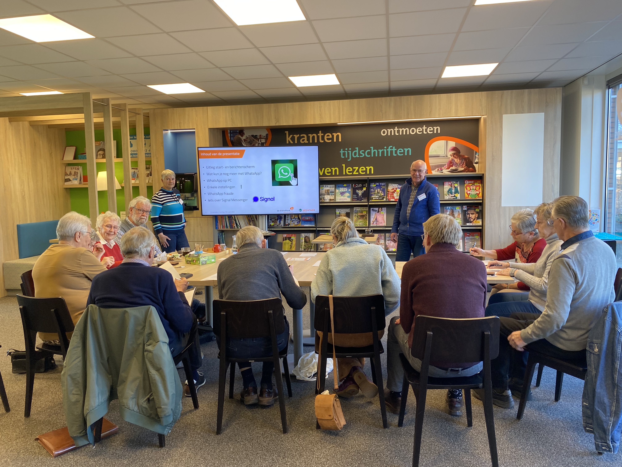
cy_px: 234
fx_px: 467
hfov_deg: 67.3
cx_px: 311
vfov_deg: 53.1
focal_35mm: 26
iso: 125
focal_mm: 4.25
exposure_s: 1/120
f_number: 1.8
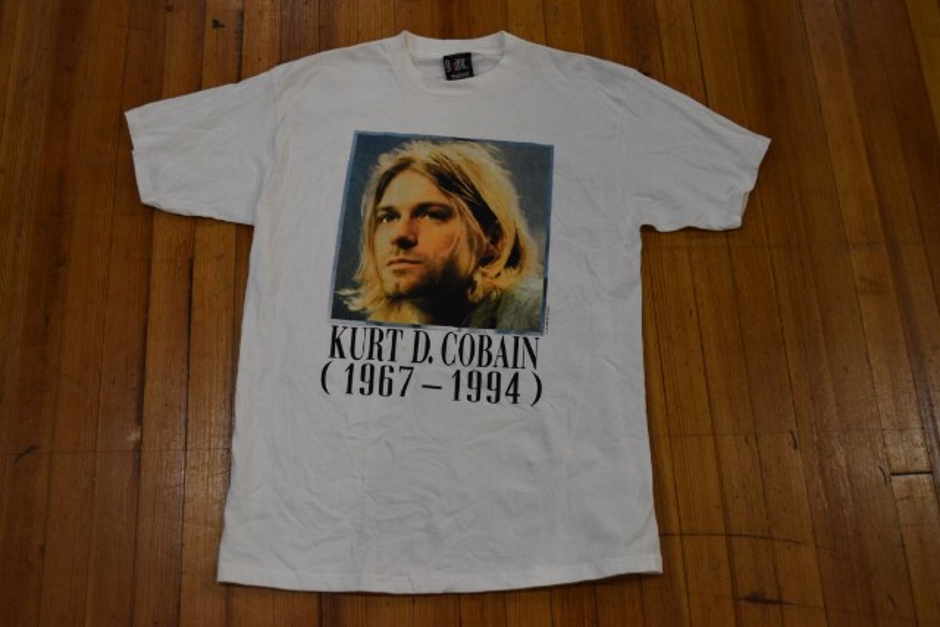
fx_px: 1018
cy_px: 314
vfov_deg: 34.2
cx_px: 470
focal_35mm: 39
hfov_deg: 49.5
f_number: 4.2
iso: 1250
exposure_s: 1/60
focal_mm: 26
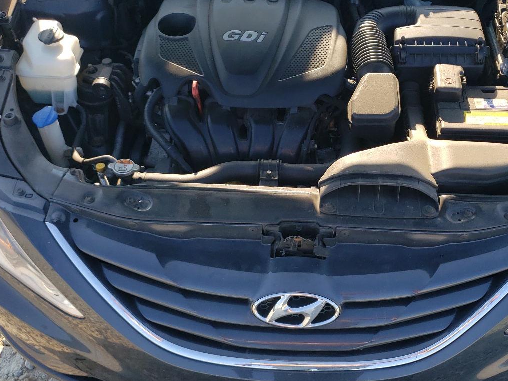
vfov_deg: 35.1
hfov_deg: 45.6
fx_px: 602
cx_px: 300
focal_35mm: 41
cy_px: 218
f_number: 1.5
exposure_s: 1/556
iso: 50
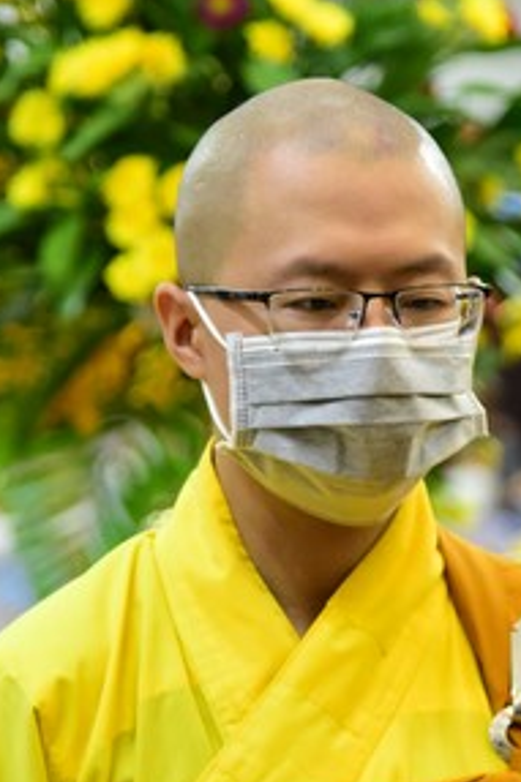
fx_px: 5172
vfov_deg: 8.6
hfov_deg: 5.8
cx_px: 355
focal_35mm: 238
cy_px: 567
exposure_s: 1/80
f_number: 4
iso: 4000
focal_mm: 105
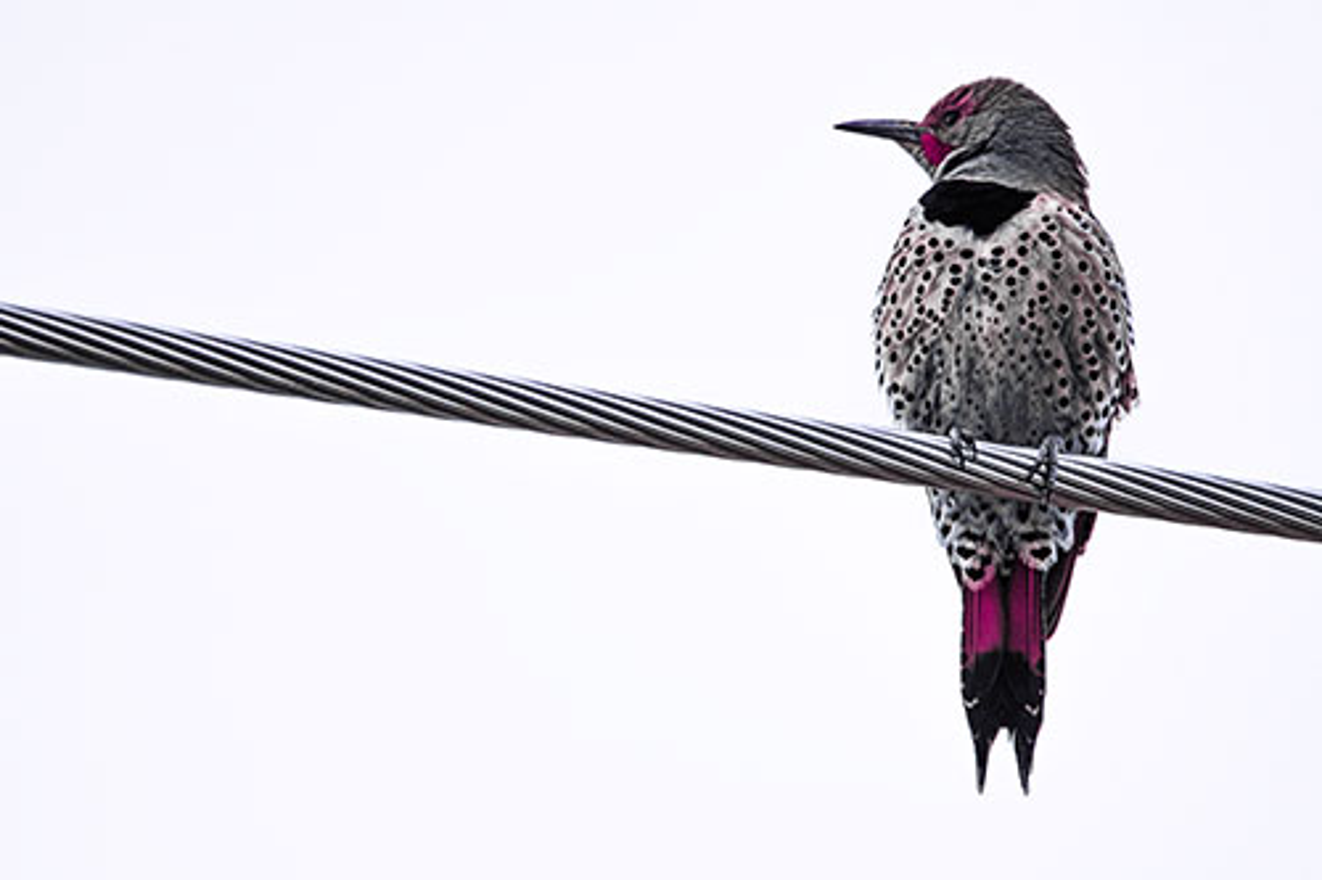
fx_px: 44050
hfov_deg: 1.7
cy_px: 440
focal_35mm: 1200
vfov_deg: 1.1
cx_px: 661
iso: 720
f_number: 13
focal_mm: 1200
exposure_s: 1/1250
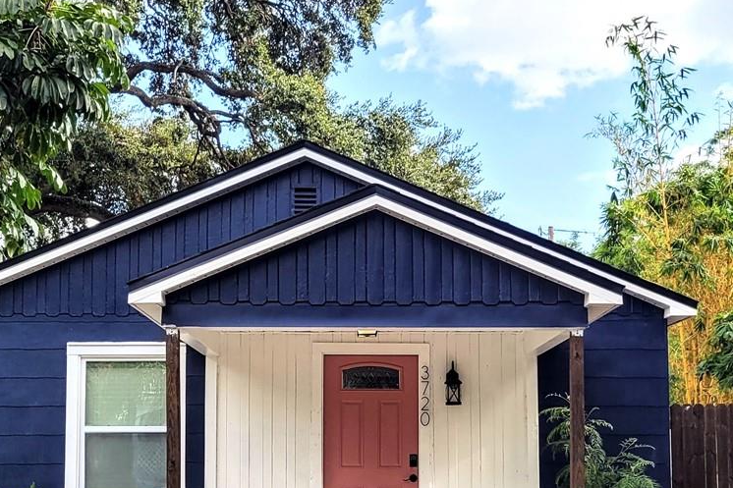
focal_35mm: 58
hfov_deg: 34.5
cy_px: 382
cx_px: 373
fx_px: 1181
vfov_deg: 23.1
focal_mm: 5.4
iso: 40
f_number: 1.8
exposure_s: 1/736
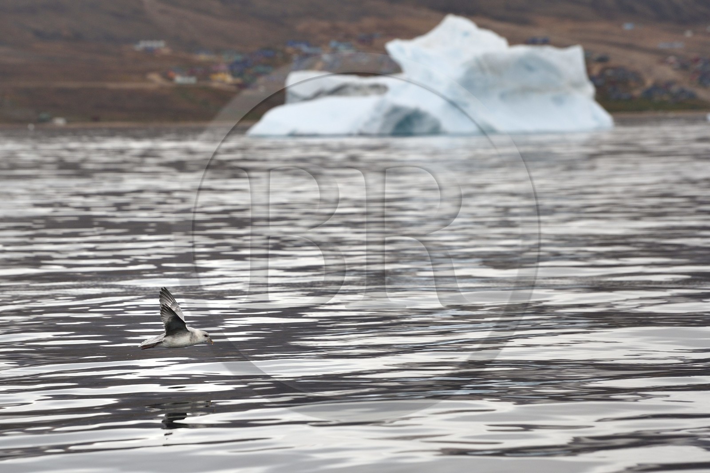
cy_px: 236
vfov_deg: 6.9
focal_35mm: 200
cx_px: 355
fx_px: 3943
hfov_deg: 10.3
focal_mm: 200
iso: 800
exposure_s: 1/800
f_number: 5
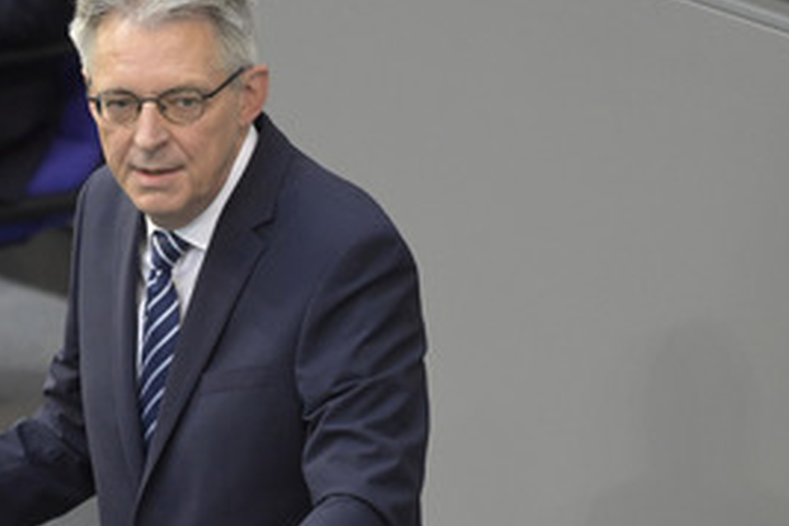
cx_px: 140
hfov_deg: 3.8
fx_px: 11834
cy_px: 340
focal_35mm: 540
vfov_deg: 2.5
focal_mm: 320
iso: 8000
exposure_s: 1/500
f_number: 5.6
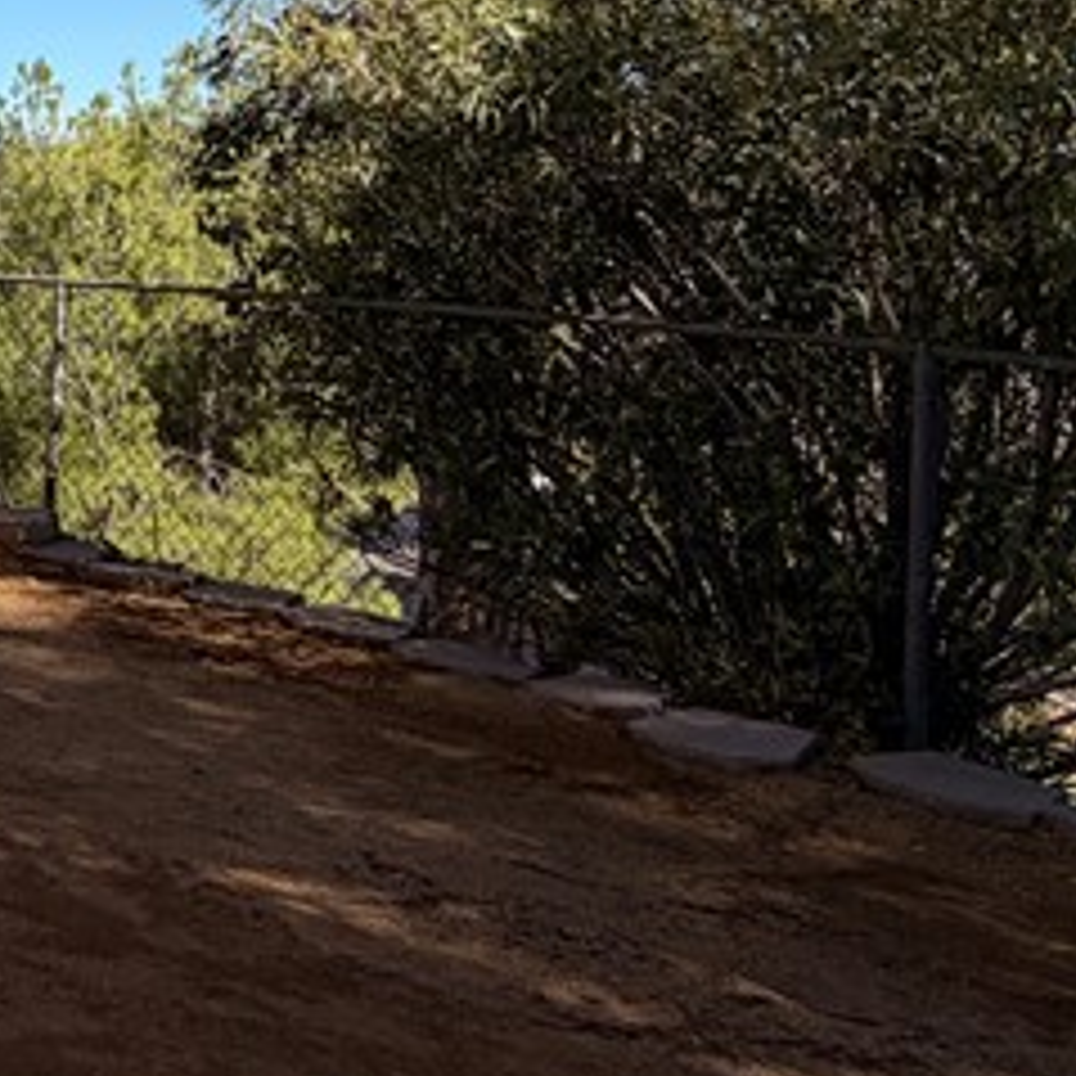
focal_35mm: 53
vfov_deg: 30.9
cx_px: -824
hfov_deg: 21.7
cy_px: 135
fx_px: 1864
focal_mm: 2.22
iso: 20
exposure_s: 1/955
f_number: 2.2
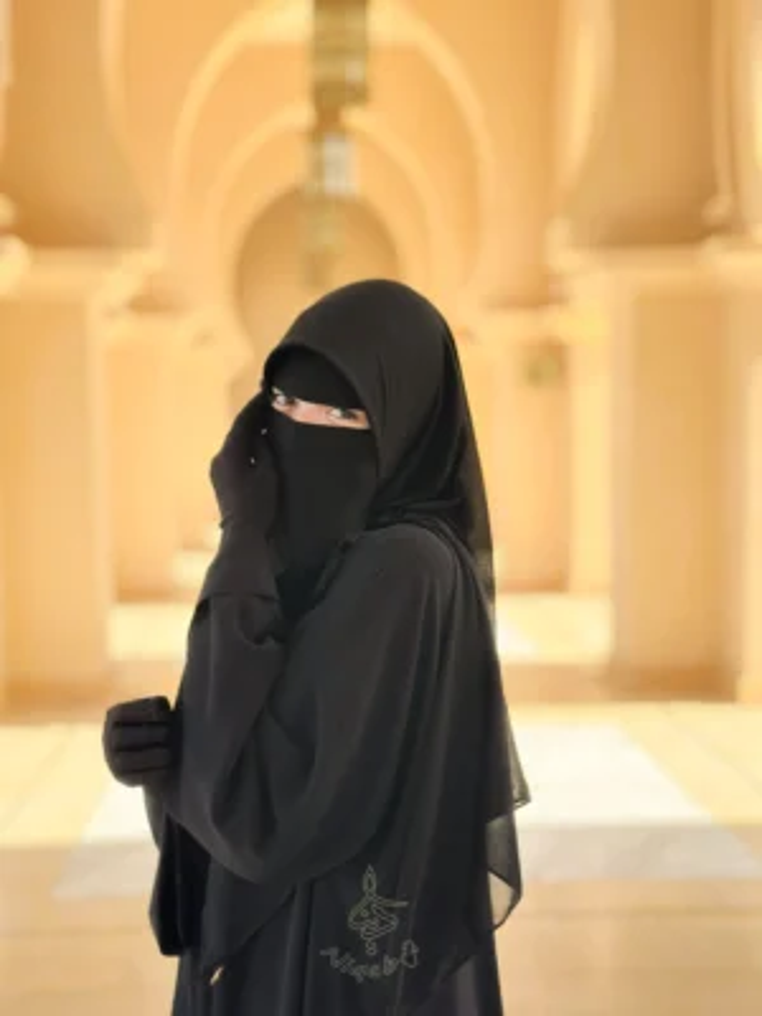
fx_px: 1409
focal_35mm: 48
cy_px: 508
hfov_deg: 30.3
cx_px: 381
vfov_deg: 39.7
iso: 80
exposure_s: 1/1500
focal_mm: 6.86
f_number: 1.8
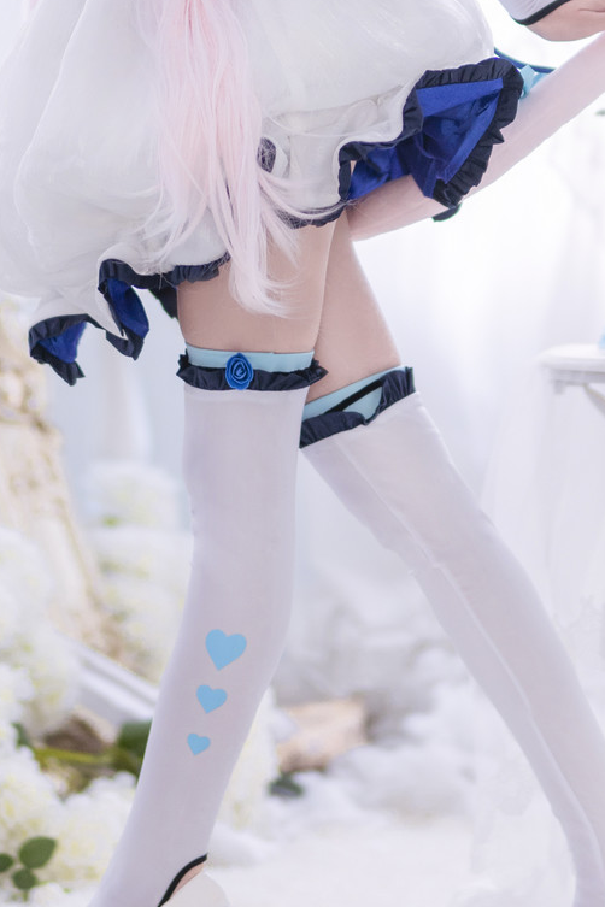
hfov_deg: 5.4
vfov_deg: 8.1
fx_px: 6402
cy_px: -13
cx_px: 269
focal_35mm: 254
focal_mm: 85
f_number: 1.4
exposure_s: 1/50
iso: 400
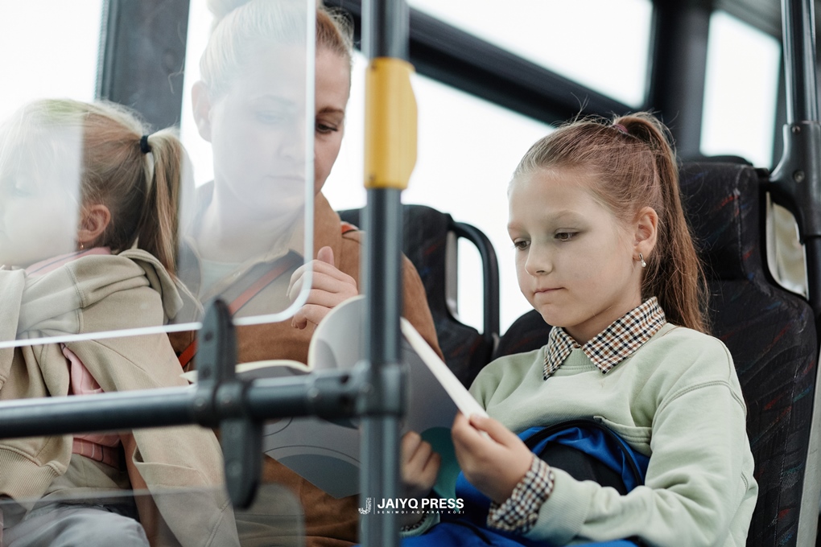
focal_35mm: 24
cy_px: 274
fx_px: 547
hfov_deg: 73.7
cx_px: 410
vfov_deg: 53.1
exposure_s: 1/500
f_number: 16
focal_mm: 16.1
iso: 1250
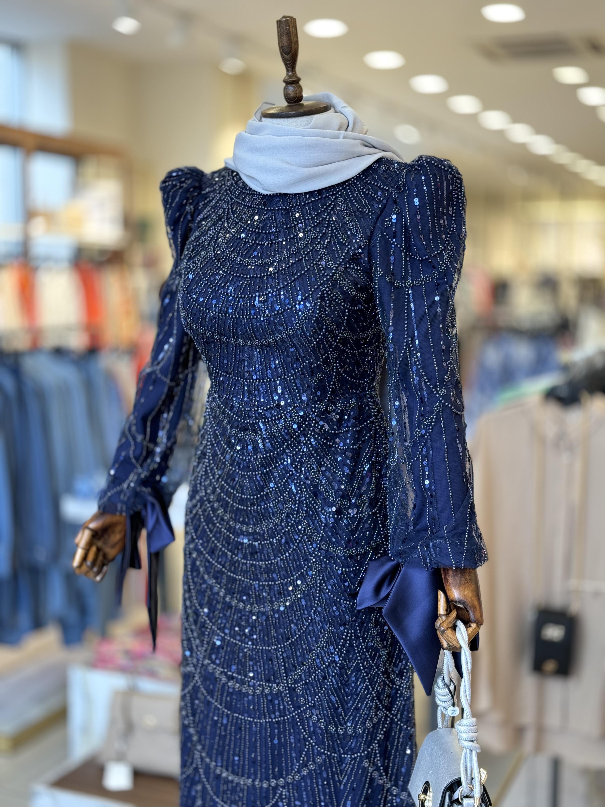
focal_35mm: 48
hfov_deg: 30.3
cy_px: 404
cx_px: 302
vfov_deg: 39.7
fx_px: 1119
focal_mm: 6.76
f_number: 1.78
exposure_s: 1/100
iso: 100
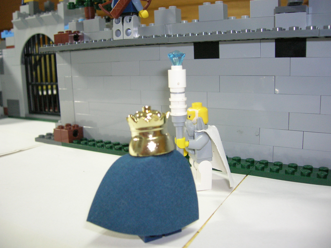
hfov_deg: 54.0
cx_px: 166
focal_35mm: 34
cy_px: 124
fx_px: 325
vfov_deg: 41.7
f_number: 2.9
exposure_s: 1/27
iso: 167
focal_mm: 5.7
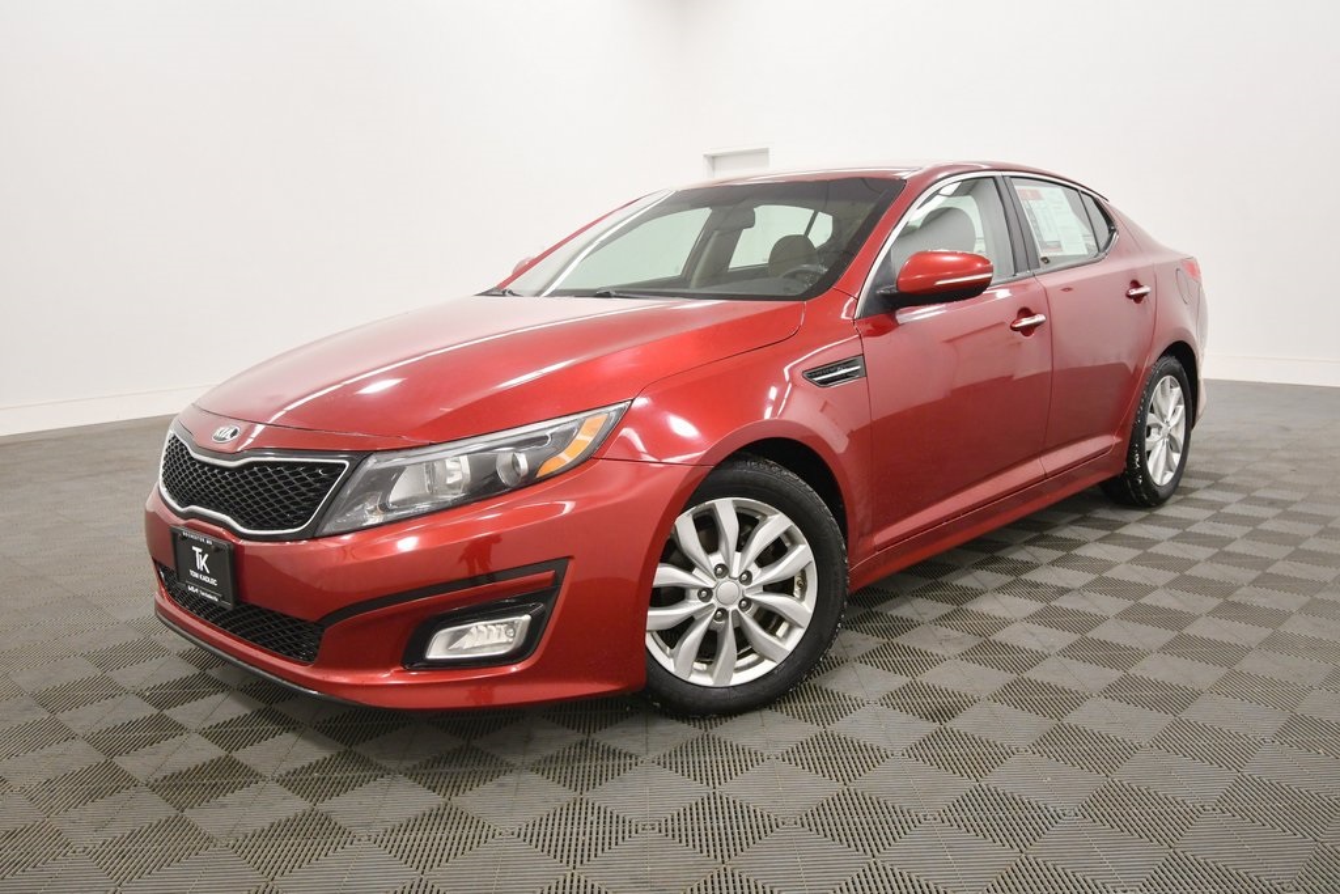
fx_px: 1117
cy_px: 447
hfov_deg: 61.9
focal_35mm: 30
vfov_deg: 43.6
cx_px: 670
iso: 1100
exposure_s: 1/125
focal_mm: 20
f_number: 5.6
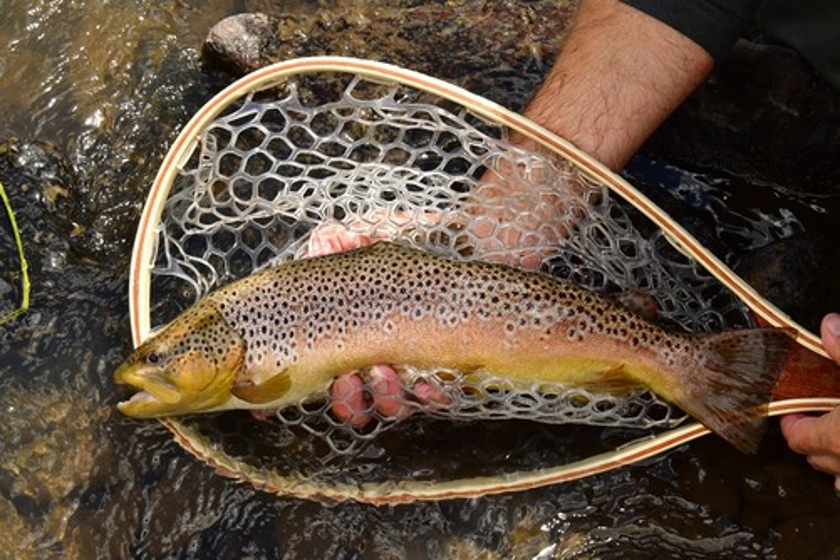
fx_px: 2007
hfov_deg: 23.6
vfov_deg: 15.9
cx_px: 420
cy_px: 280
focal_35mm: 86
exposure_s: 1/500
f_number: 18
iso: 1250
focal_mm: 86
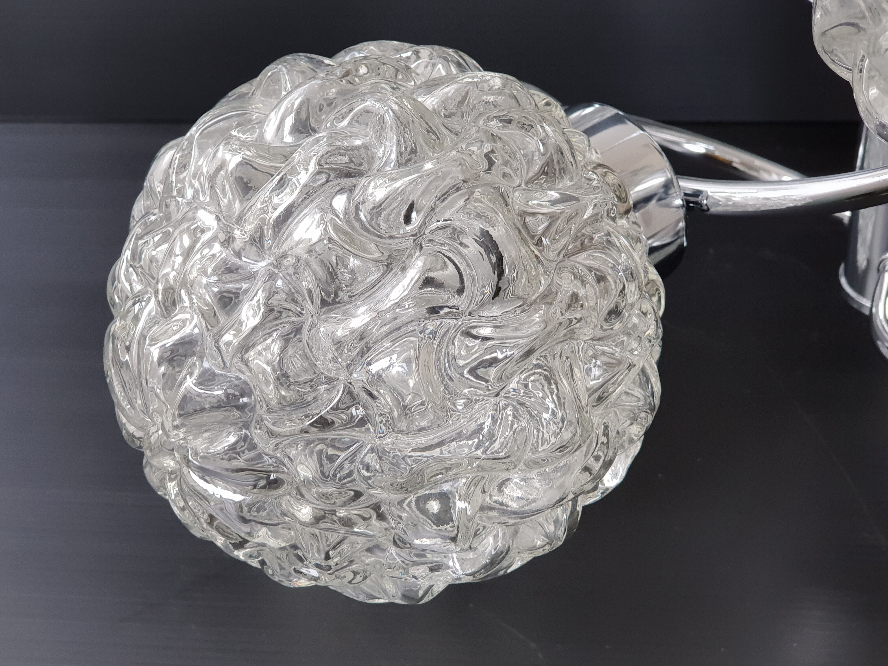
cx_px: 444
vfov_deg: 28.0
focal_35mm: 52
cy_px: 333
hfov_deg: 36.8
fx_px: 1334
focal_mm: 6
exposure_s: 1/33
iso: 160
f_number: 2.4
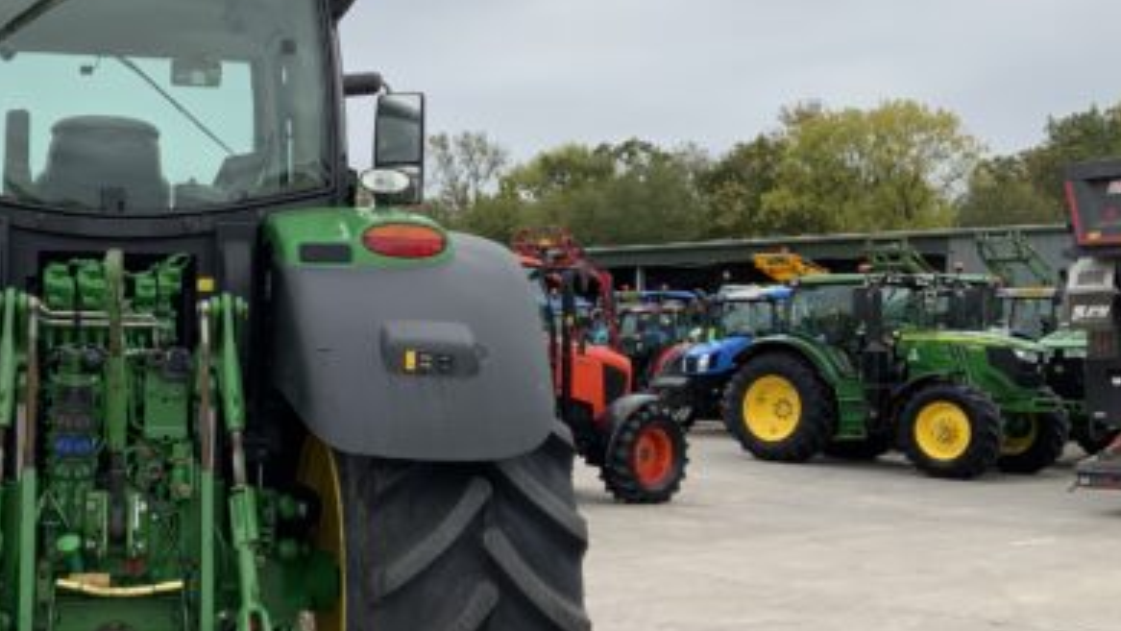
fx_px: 1546
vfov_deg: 23.0
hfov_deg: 38.6
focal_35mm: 52
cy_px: 366
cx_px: 248
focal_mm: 3
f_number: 1.8
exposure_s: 1/816
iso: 16
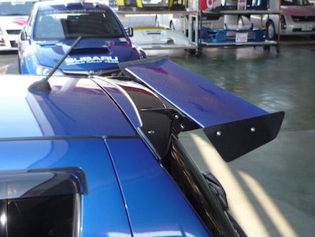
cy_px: 118
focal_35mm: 58
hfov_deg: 33.2
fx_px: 528
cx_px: 158
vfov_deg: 25.2
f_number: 2.9
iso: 100
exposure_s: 1/100
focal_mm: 6
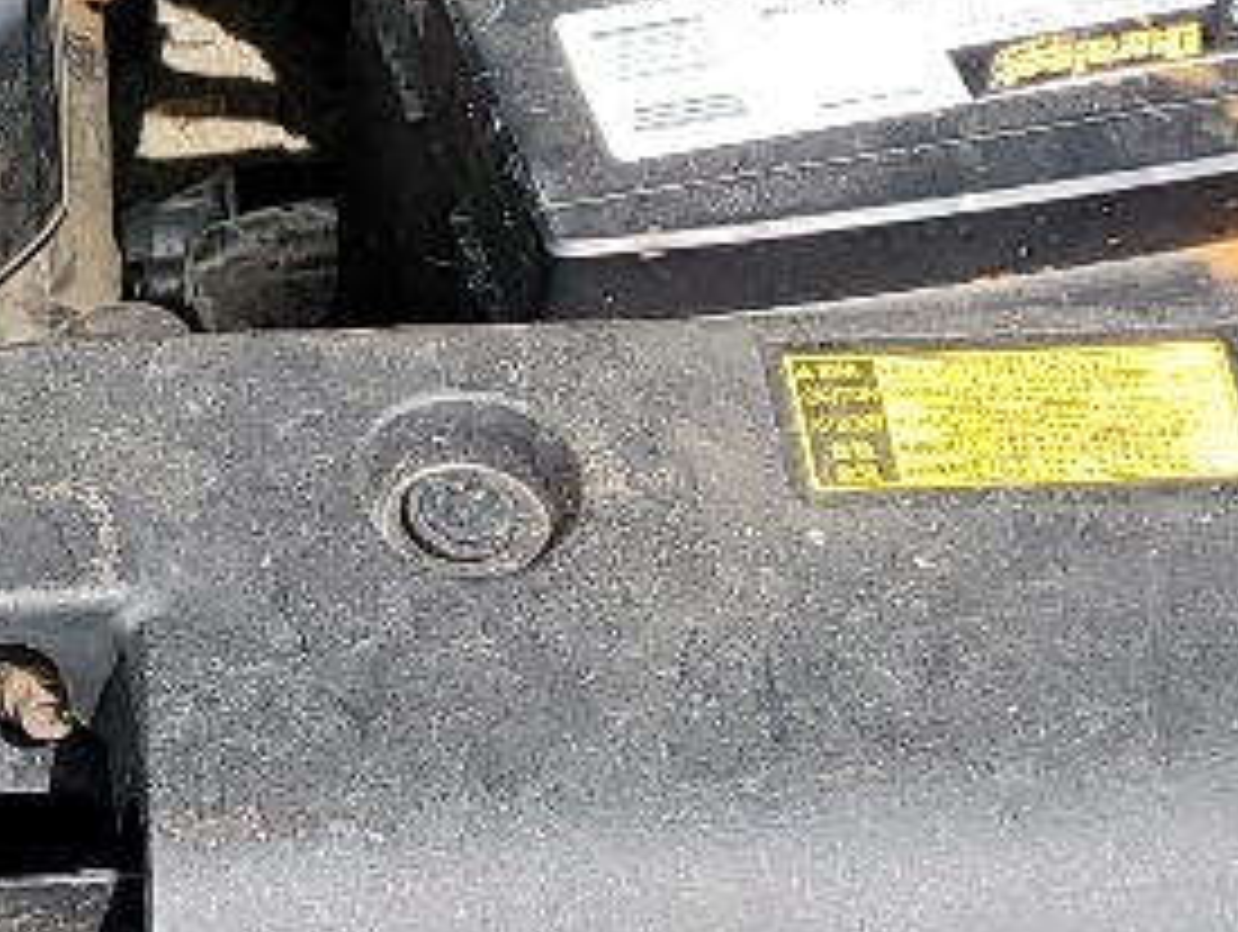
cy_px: -95
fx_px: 5407
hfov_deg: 12.5
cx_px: -554
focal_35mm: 151
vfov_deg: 9.7
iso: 50
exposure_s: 1/1429
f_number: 1.5
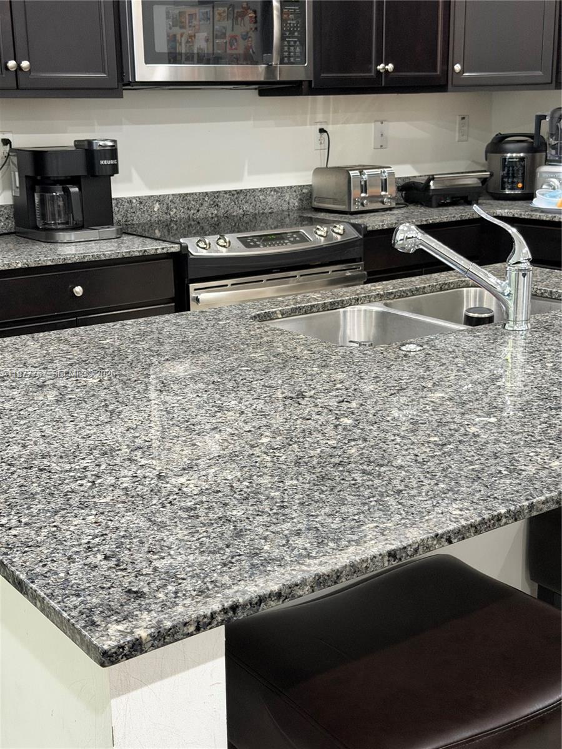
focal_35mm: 48
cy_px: 374
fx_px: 1039
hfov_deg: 30.3
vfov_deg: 39.7
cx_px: 281
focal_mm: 6.76
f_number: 1.78
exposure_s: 1/40
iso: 320
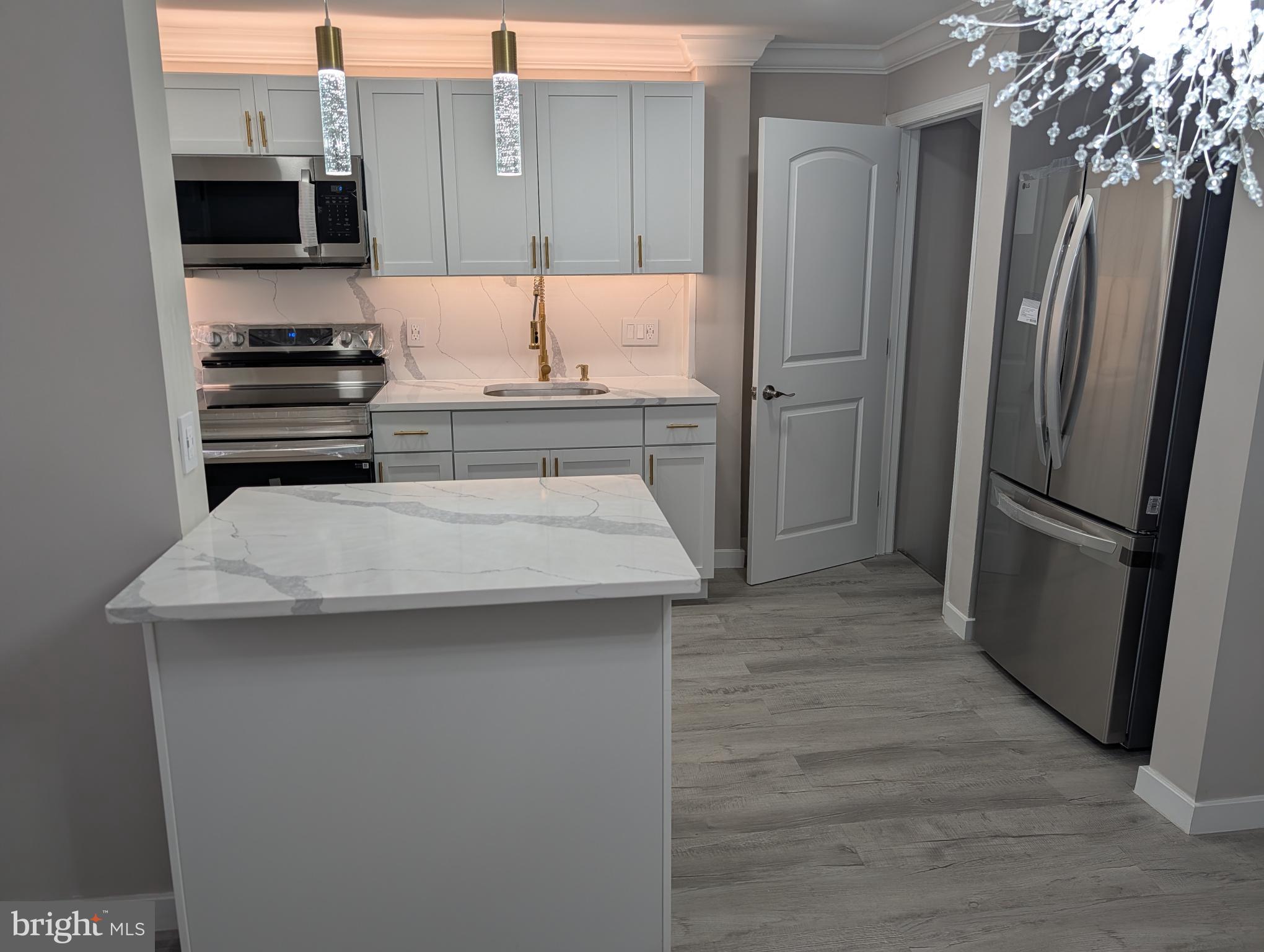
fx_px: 878
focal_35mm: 24
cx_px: 632
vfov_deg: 56.9
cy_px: 476
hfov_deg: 71.5
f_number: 1.68
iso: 35
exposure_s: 1/120
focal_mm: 6.9
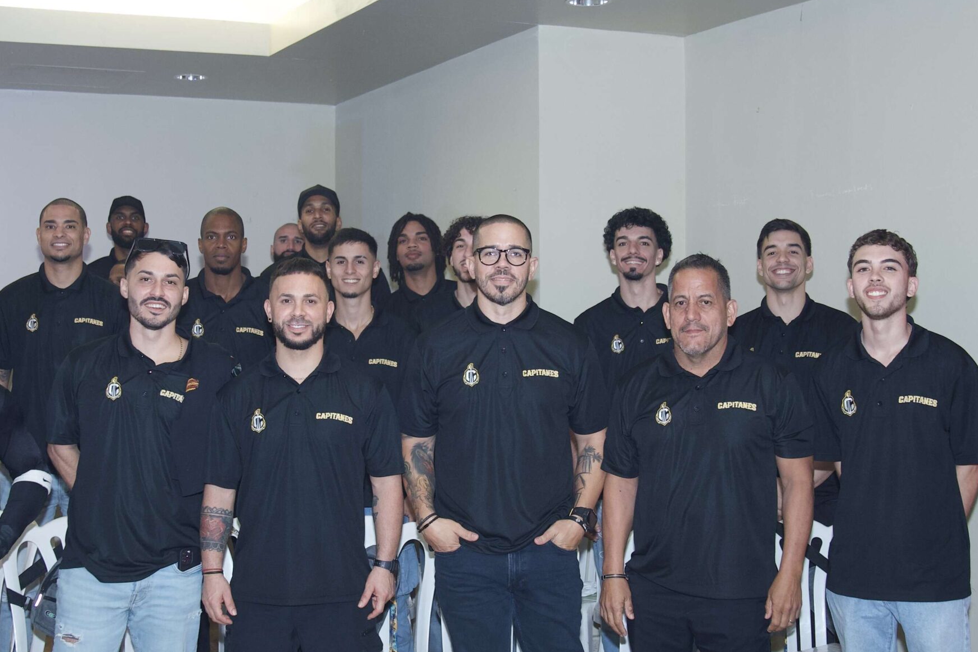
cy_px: 339
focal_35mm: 53
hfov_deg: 37.5
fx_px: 1440
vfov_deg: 25.5
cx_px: 440
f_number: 2.8
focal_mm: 24
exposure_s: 1/200
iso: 800
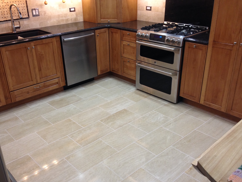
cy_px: 98
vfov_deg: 37.7
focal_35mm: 38
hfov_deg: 48.9
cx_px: 113
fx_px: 266
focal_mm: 4.28
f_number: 2.4
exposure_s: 1/20
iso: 100
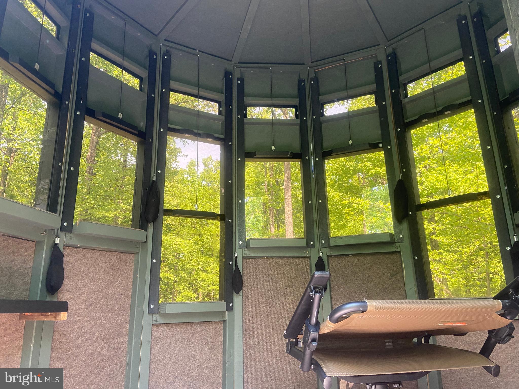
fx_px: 390
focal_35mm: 26
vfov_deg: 53.1
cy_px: 194
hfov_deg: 67.3
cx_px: 260
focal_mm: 4.25
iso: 125
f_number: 1.8
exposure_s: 1/86
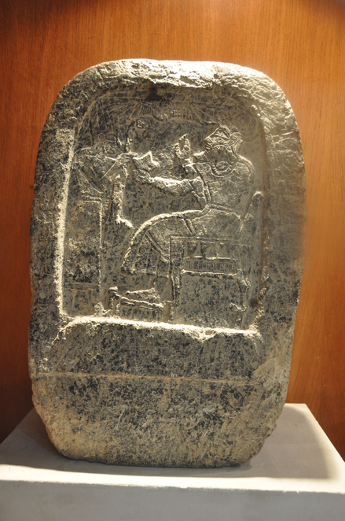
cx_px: 172
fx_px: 476
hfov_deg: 39.8
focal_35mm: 33
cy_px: 260
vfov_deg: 57.3
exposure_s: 1/13
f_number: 3.8
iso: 500
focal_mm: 22
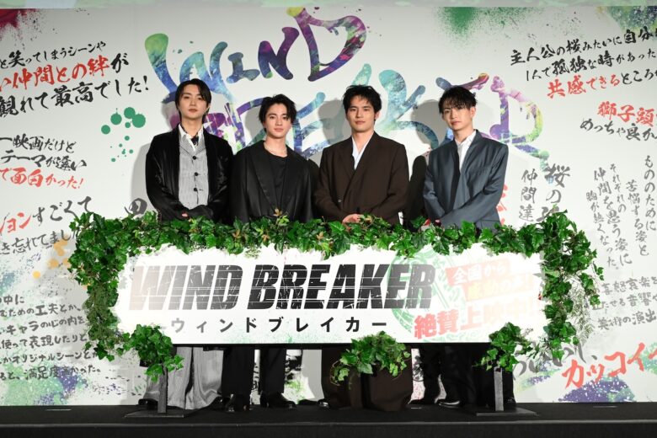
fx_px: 839
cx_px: 328
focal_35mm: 46
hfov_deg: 42.7
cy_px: 219
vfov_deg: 29.2
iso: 3200
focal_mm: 46
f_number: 7.1
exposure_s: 1/200
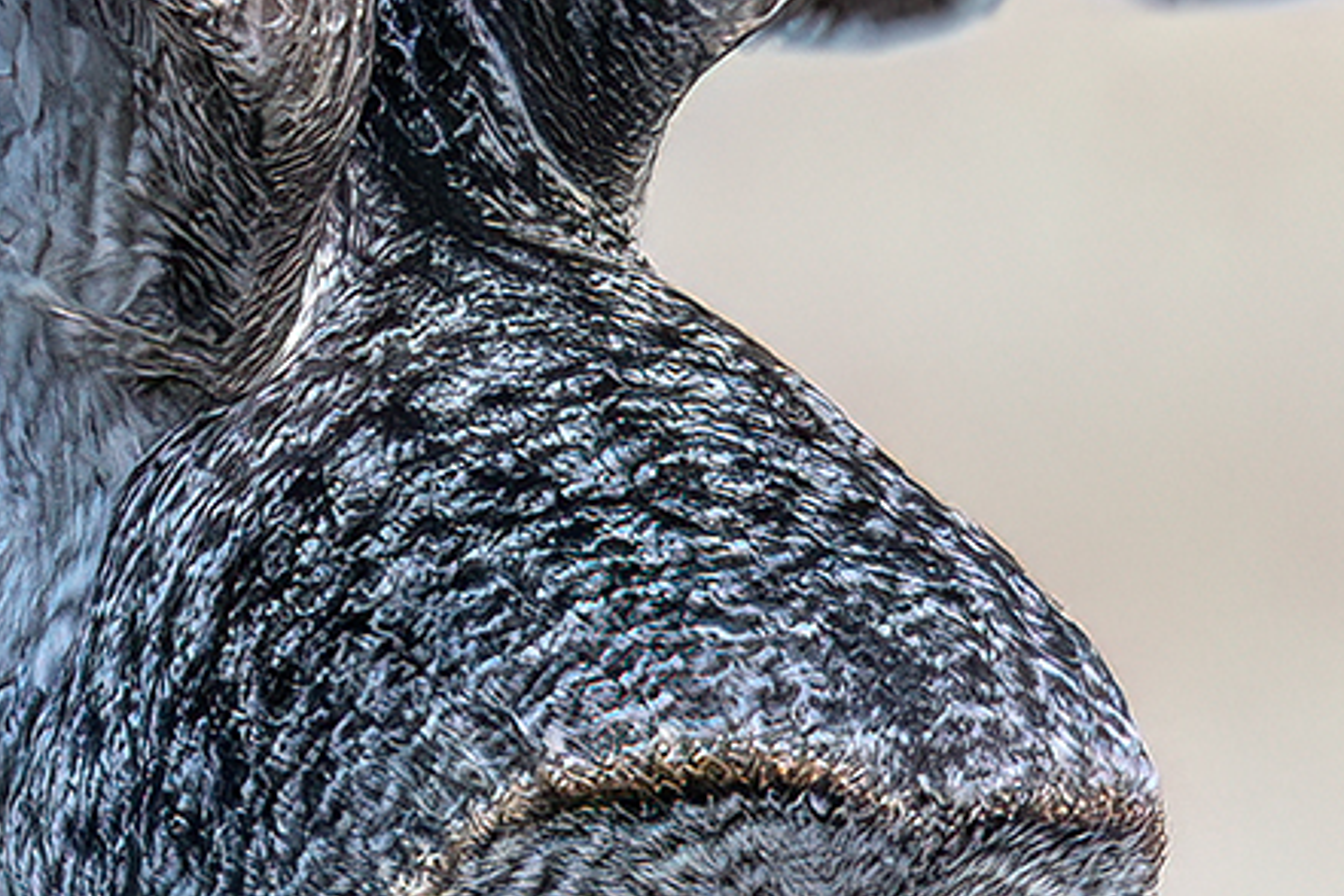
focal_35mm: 1741
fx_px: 64992
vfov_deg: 0.8
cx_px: 366
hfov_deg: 1.2
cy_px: 469
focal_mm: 400
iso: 3600
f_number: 4.5
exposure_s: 1/2000
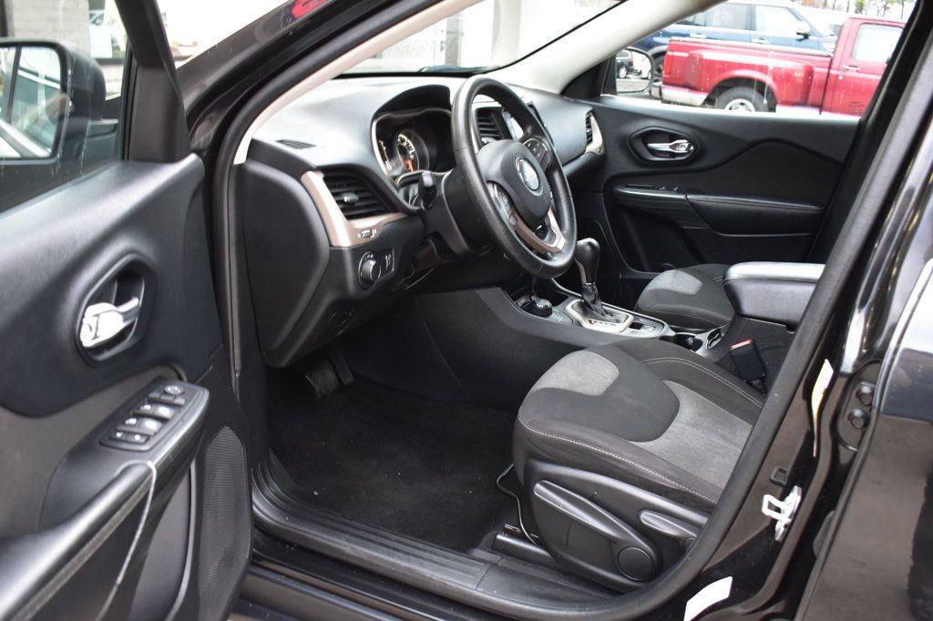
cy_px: 310
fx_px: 855
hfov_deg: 57.2
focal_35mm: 33
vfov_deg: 39.9
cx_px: 466
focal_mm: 22
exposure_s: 1/15
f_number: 5.6
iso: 1600
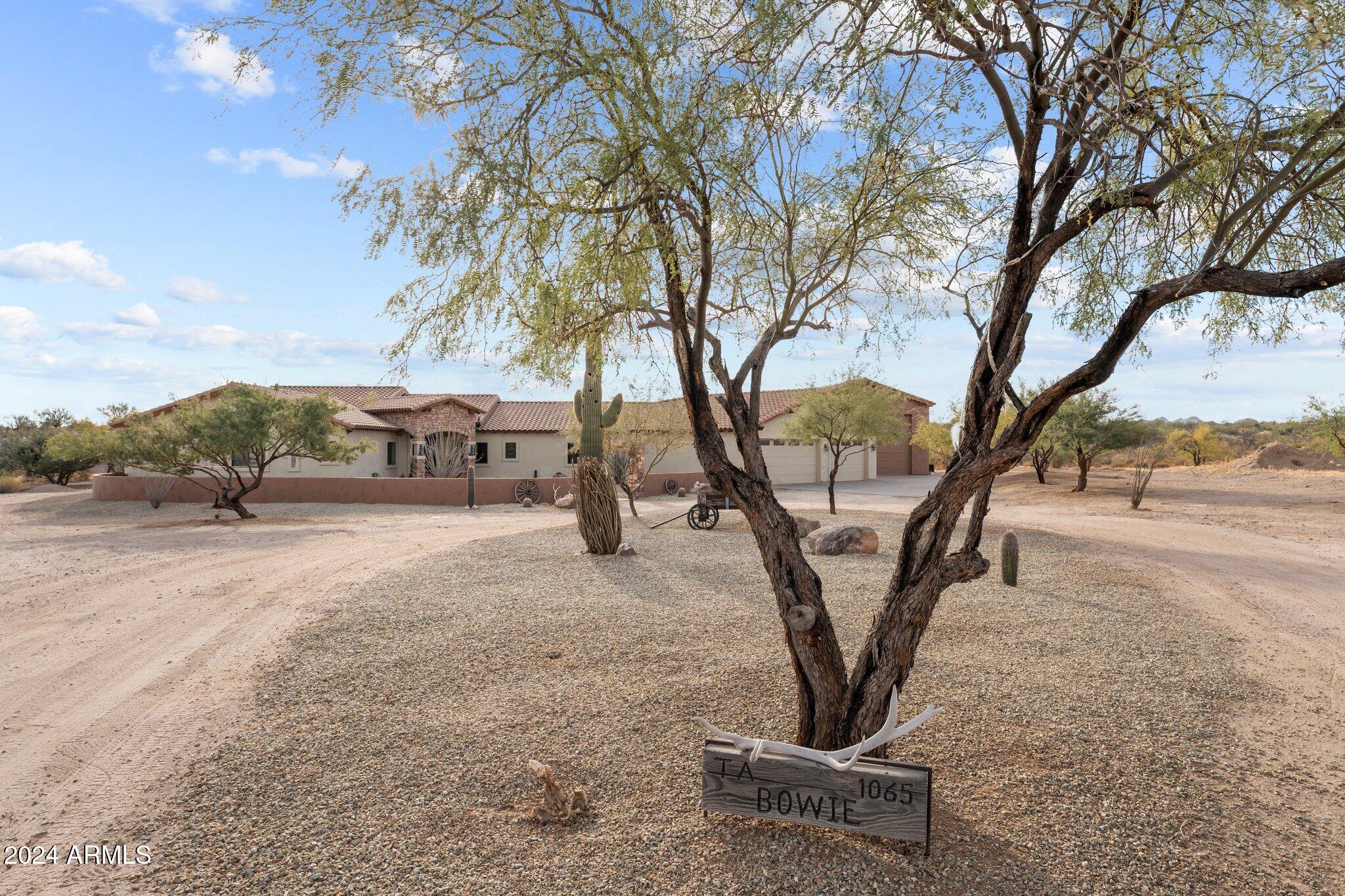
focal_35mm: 22
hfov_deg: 79.6
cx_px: 672
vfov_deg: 58.1
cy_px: 448
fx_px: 807
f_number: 8
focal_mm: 21.6
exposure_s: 1/320
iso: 400
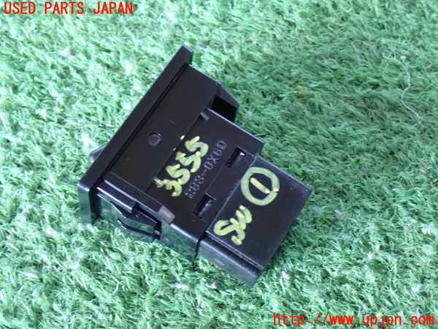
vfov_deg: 20.7
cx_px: 219
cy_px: 164
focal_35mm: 71
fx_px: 898
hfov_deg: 27.4
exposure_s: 1/15
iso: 1250
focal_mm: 12.73
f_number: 3.9
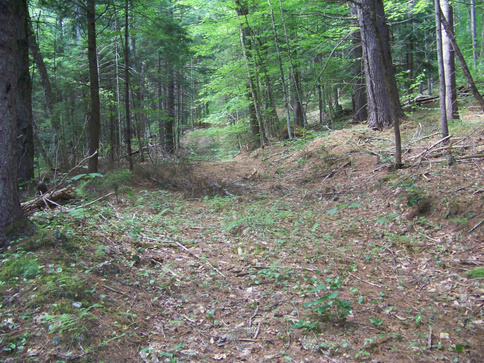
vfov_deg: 39.7
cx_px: 242
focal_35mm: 36
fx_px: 503
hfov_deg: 51.4
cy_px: 182
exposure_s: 1/30
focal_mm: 5.85
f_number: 2.8
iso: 200
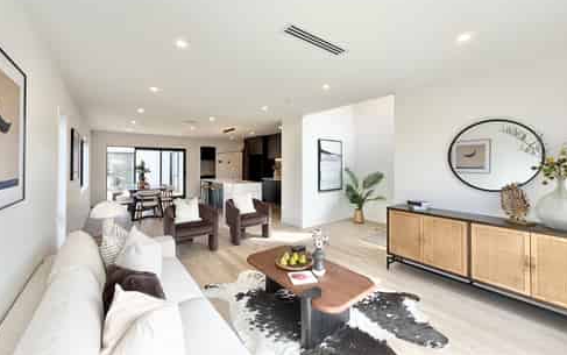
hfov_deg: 101.4
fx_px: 232
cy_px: 162
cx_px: 282
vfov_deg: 74.7
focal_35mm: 15
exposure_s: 1/316
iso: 50
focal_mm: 2.22
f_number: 2.2
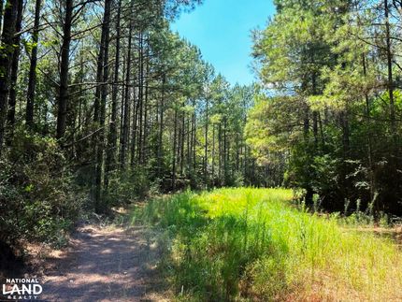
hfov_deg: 71.6
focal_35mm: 24
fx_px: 279
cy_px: 151
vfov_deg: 56.9
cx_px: 201
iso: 80
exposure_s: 1/729
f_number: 1.78
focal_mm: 6.86
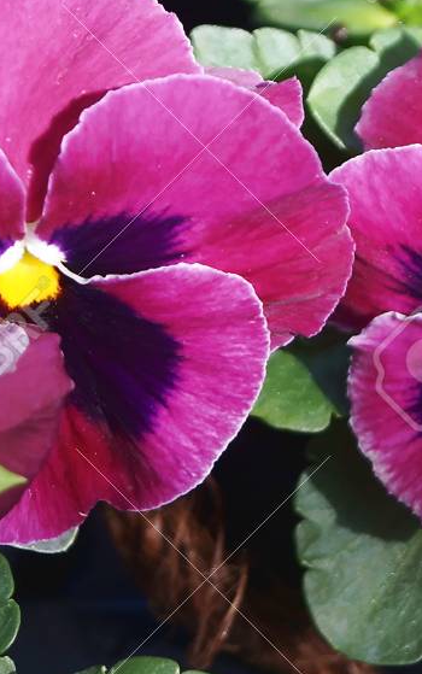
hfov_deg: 6.8
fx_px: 3565
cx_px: 205
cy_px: 317
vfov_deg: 10.8
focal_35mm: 194
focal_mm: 55
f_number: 5.6
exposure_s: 1/100
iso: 160
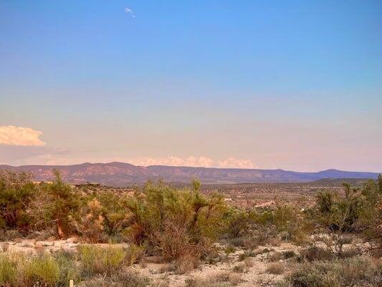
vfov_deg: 33.5
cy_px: 221
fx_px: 463
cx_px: 179
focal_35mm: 42
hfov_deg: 44.8
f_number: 1.6
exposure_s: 1/732
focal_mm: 5.1
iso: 50
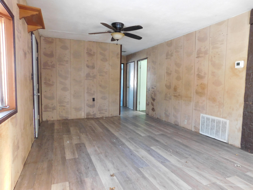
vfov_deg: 58.9
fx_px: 168
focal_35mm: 23
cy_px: 95
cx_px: 126
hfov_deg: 73.9
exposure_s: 1/30
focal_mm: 4
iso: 360
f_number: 3
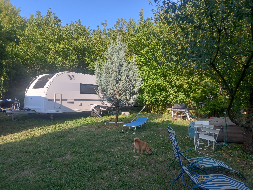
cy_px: 95
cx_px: 126
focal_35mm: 25
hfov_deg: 69.4
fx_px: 183
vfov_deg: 54.9
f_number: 2
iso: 25
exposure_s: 1/184
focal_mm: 4.6
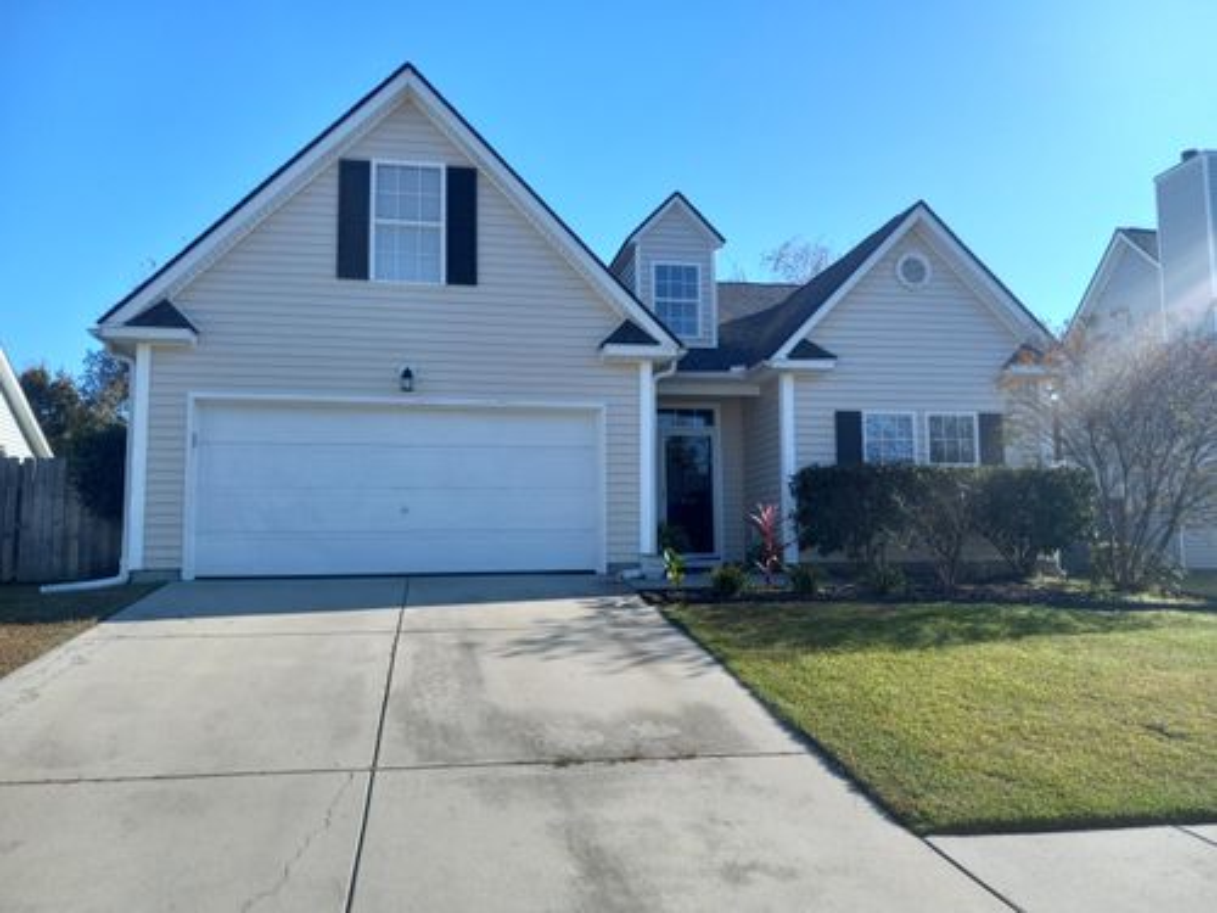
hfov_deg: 65.3
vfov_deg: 51.4
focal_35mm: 27
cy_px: 456
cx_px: 608
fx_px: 949
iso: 40
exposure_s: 1/1391
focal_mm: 3.94
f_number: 1.8
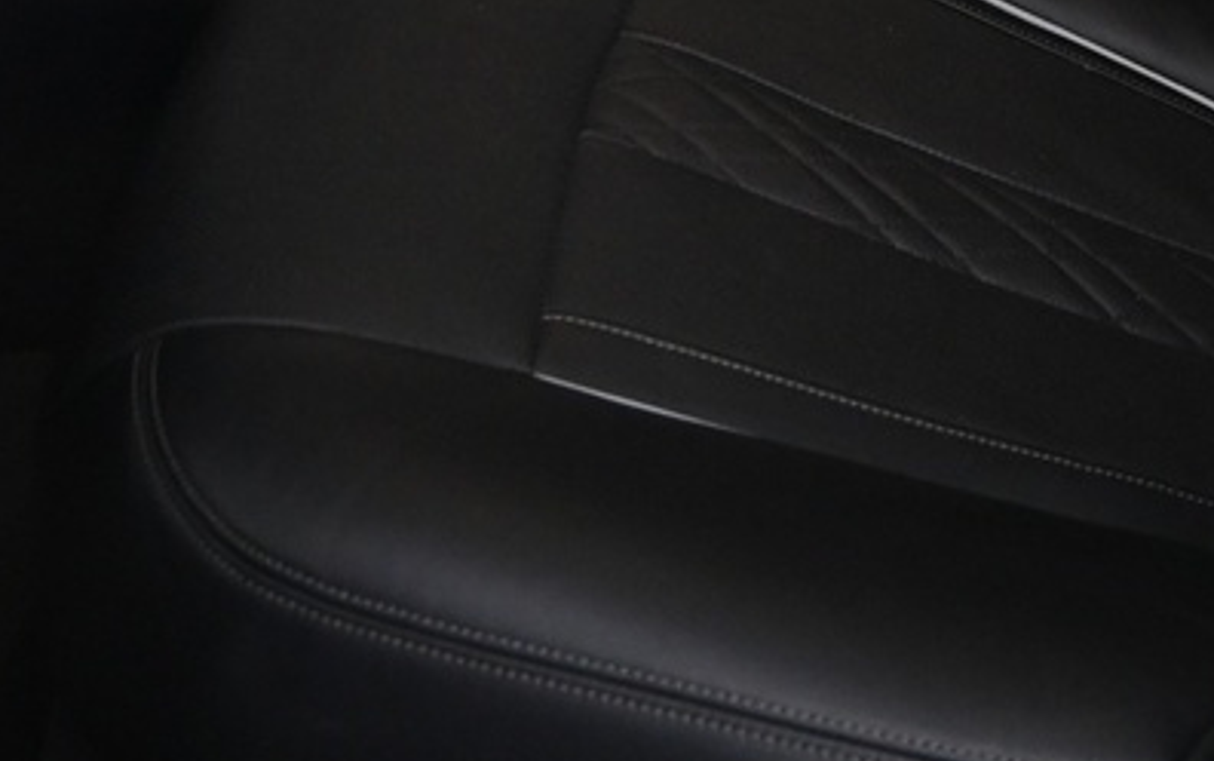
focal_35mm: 100
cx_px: 840
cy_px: -531
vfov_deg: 12.2
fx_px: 3310
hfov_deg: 20.7
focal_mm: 16
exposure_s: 1/13
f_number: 3.5
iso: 1600
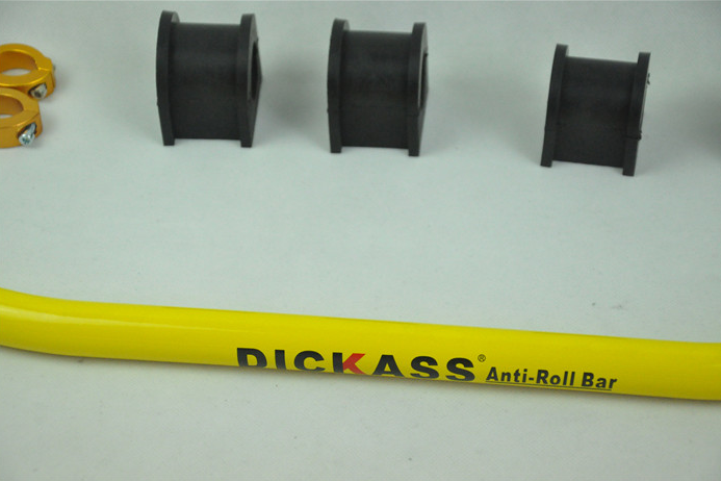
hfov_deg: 18.0
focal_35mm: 114
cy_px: 240
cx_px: 360
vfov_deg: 12.1
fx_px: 2273
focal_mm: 75
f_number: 5.3
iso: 3200
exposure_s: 1/800
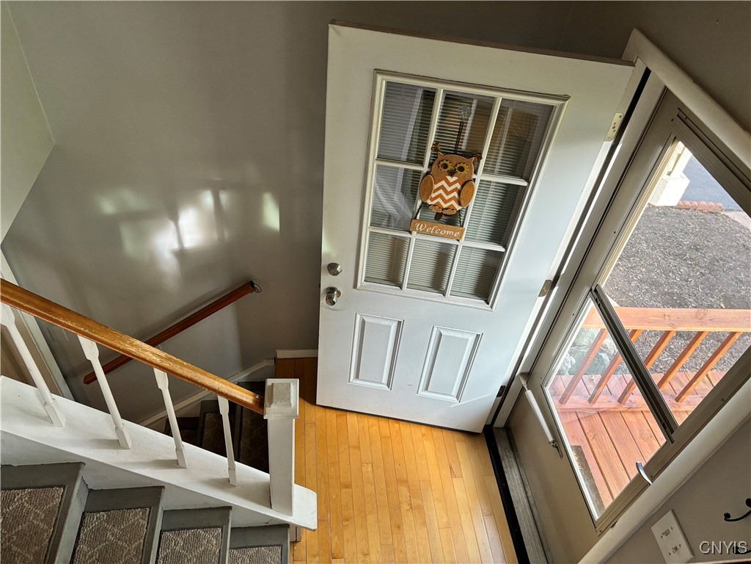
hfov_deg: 67.3
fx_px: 564
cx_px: 376
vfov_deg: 53.1
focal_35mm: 26
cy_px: 282
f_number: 1.6
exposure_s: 1/120
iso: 125
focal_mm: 5.96
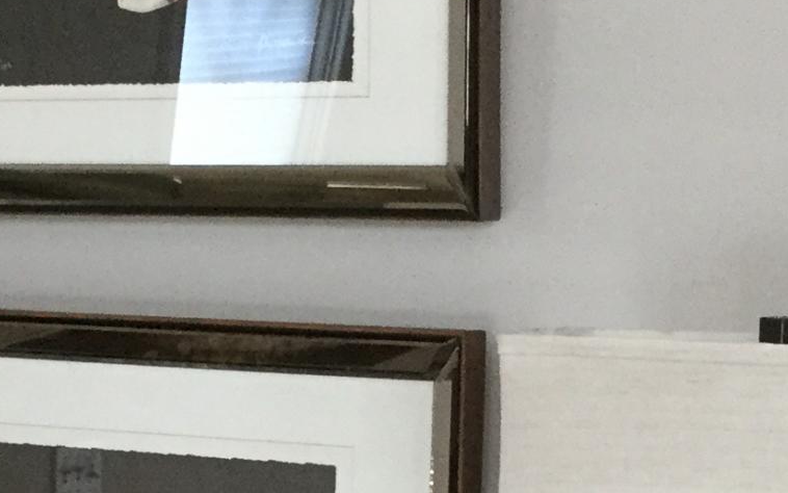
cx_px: 254
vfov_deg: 10.0
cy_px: 423
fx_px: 2792
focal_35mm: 130
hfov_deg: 16.0
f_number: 2.4
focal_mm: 3.3
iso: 100
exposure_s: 1/30
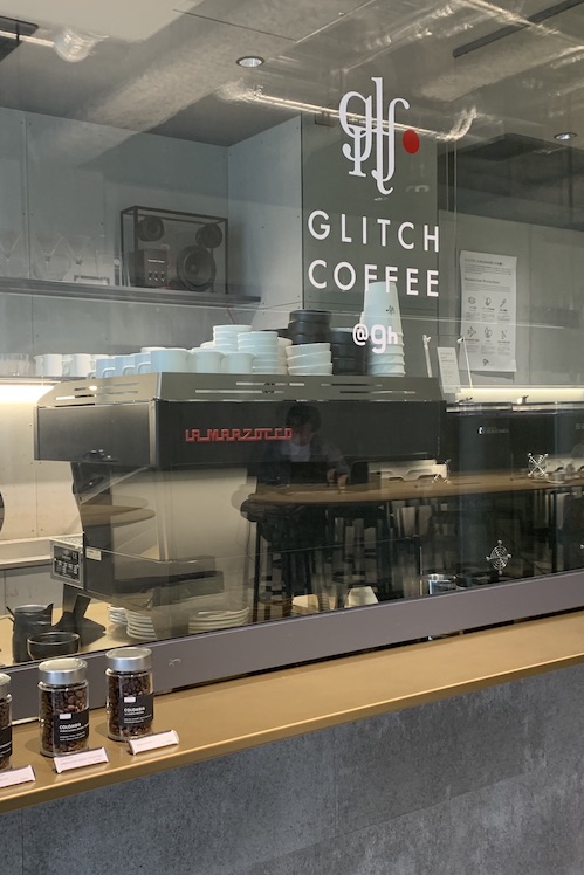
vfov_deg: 51.9
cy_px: 445
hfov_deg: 35.7
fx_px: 900
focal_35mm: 37
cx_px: 215
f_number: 1.8
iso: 160
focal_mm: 4.25
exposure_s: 1/42
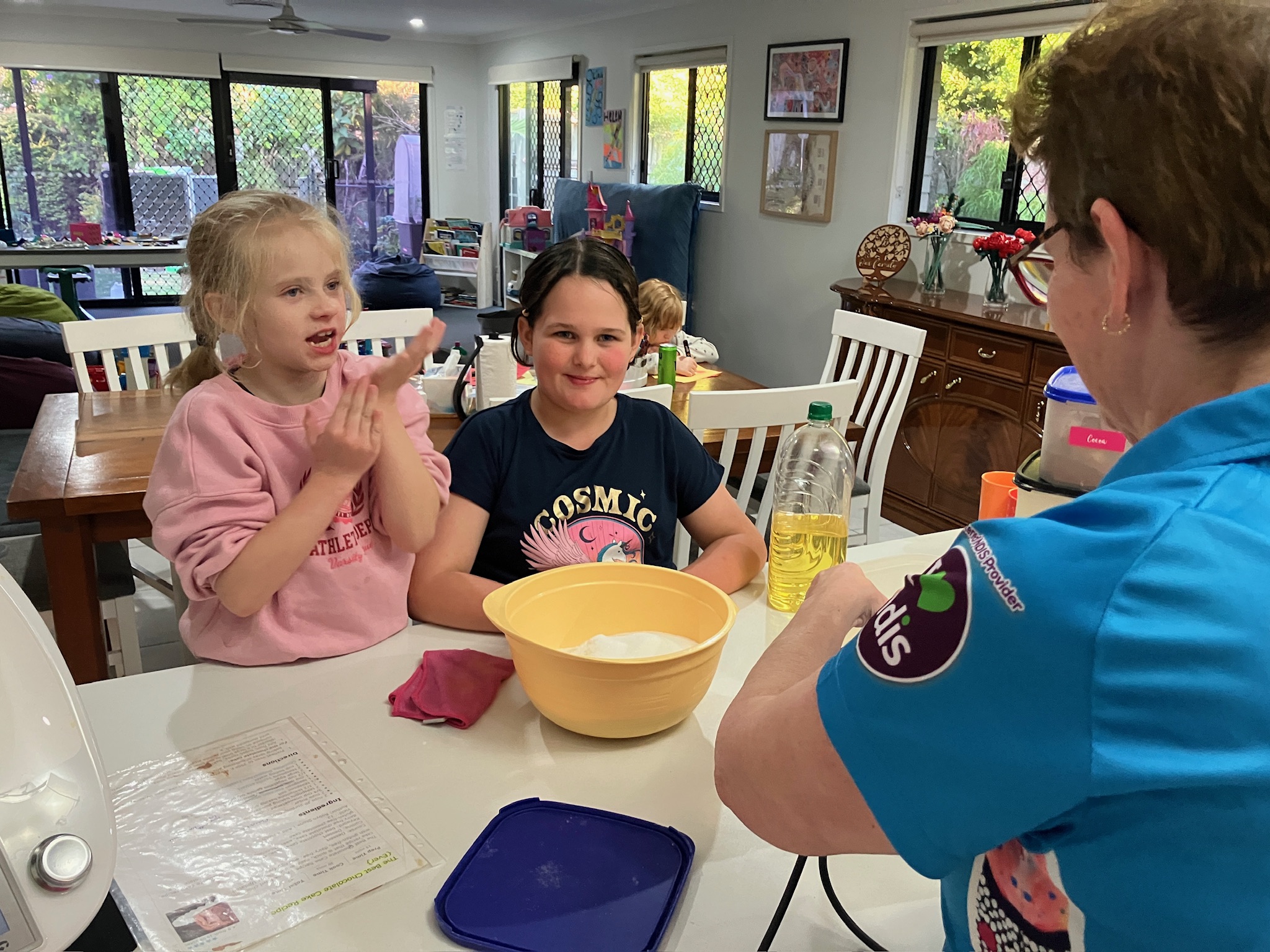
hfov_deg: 63.4
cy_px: 476
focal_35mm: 28
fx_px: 1027
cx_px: 635
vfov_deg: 49.7
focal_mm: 3.99
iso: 320
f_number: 1.8
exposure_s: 1/50
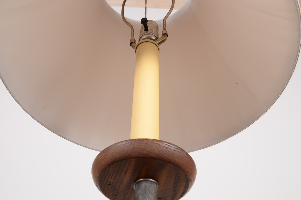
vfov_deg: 29.7
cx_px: 150
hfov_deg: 43.7
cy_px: 100
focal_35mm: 45
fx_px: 375
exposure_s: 1/100
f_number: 11
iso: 125
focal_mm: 30
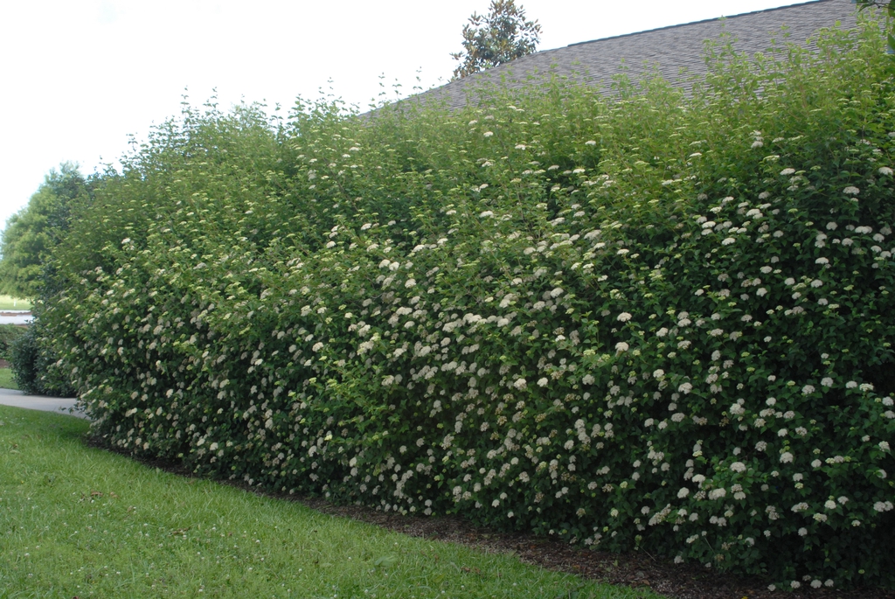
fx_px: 1045
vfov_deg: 32.0
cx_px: 448
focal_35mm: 42
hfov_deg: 46.4
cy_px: 300
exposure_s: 1/180
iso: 400
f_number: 7.1
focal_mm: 28
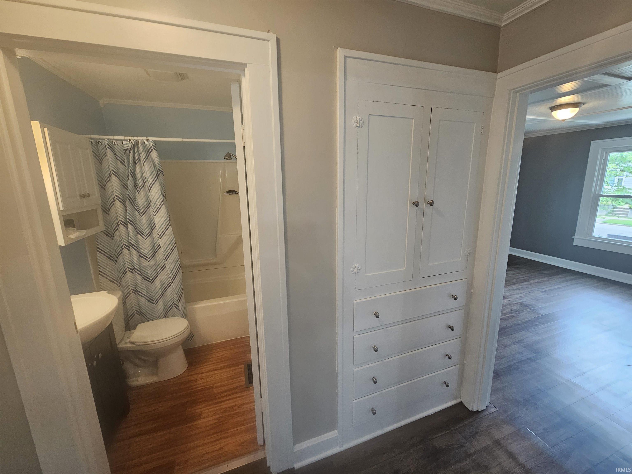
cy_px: 237
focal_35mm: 13
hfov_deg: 106.2
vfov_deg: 89.9
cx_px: 316
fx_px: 237
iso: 125
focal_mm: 2.2
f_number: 2.2
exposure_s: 1/60
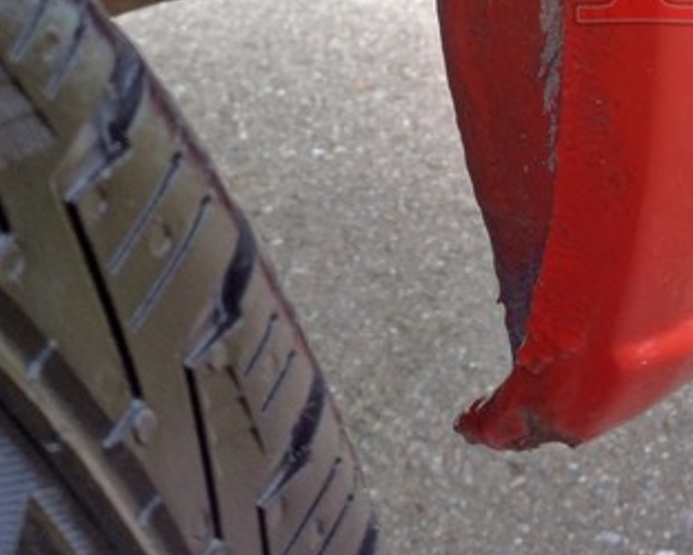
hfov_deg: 23.3
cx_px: 611
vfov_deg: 17.5
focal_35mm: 80
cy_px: -240
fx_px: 1642
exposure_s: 1/221
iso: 50
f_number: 1.8
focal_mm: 4.65
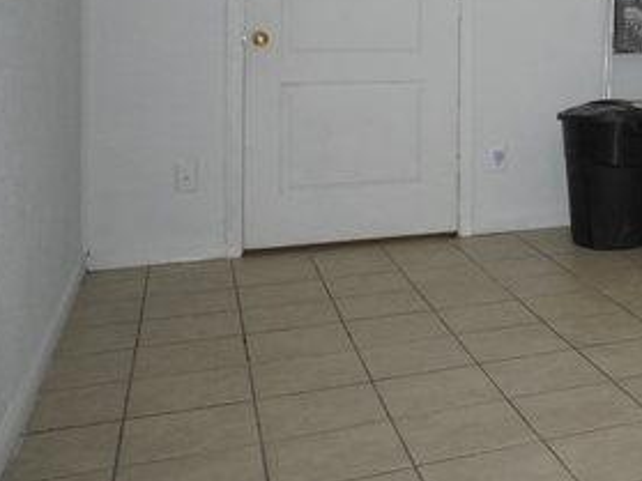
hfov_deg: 31.6
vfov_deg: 26.2
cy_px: 15
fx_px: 983
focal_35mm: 53
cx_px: 723
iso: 1600
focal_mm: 16
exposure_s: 1/160
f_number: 9
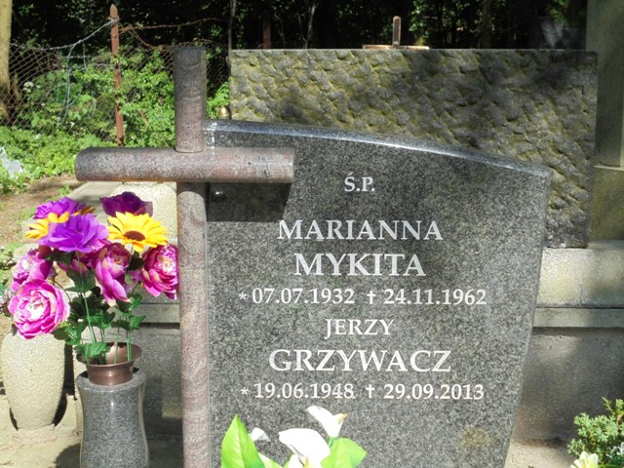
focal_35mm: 56
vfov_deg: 26.1
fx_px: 1009
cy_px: 234
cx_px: 312
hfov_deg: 34.3
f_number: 5.2
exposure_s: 1/320
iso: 100
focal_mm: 10.1
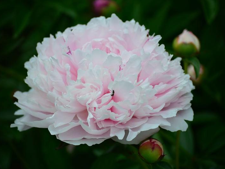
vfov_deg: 10.1
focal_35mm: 147
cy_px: 84
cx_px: 119
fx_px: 955
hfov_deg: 13.4
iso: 100
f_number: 4.5
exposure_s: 1/400
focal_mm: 90
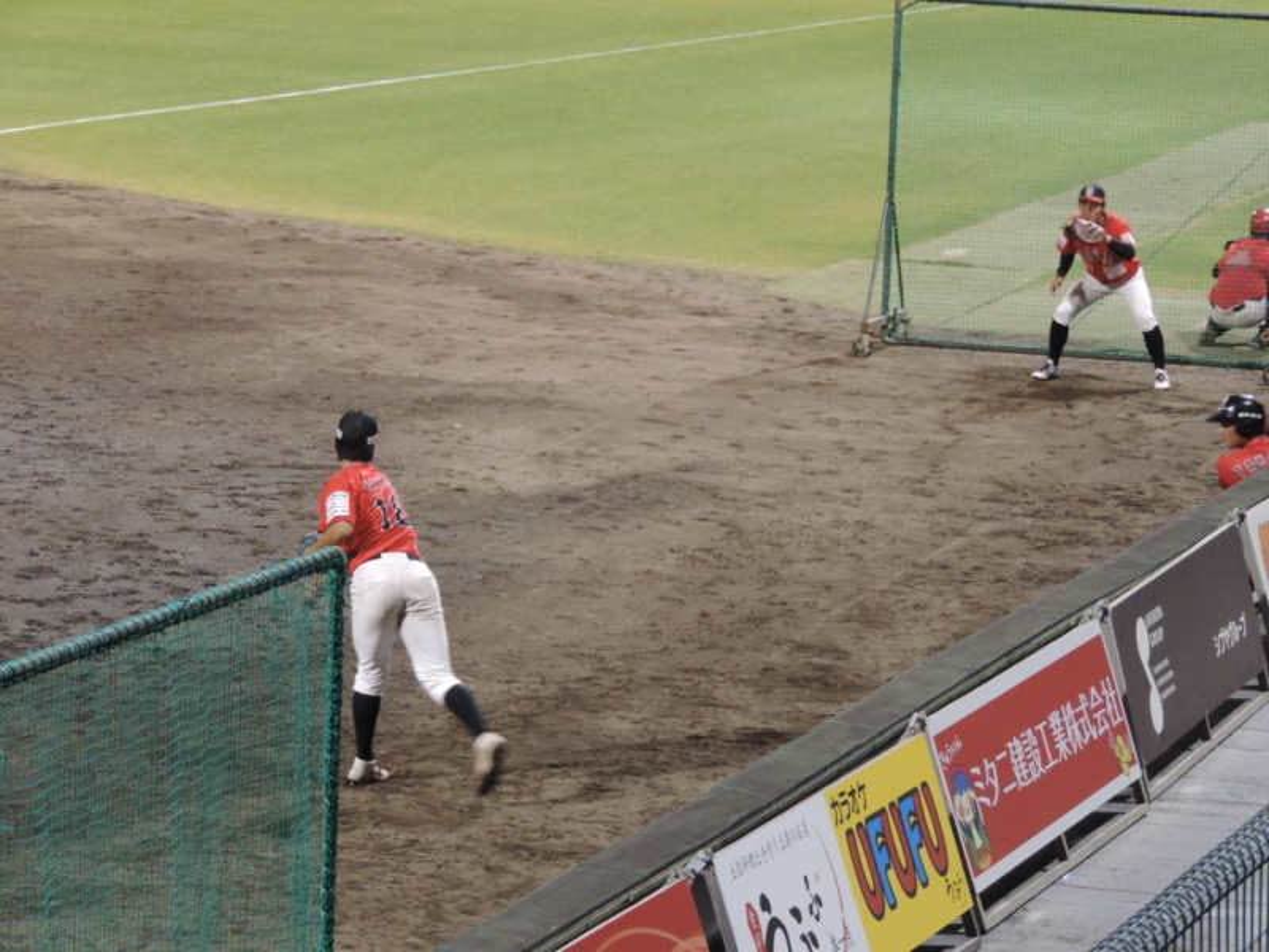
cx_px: 634
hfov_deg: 10.7
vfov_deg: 8.0
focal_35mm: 185
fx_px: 6782
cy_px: 476
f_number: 4.6
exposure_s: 1/30
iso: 720
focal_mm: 33
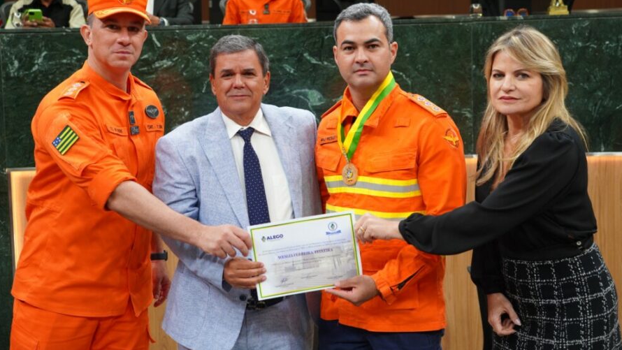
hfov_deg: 38.5
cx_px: 310
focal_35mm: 54
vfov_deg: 22.2
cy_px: 147
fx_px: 891
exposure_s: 1/160
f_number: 5
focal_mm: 51
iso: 1000
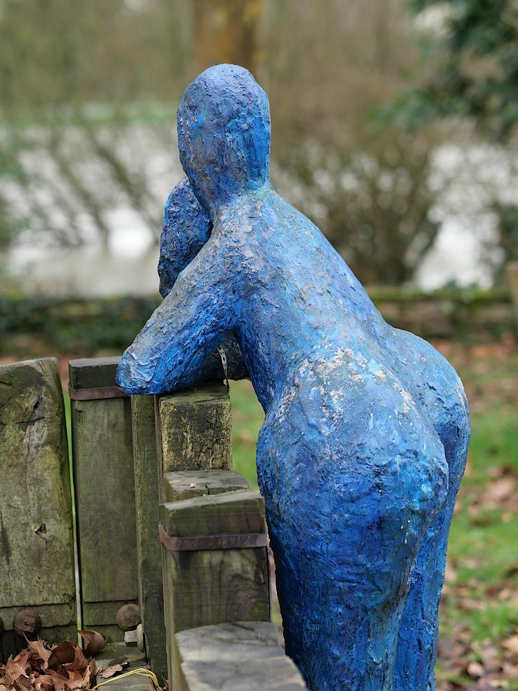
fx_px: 2993
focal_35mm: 150
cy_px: 346
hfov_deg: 9.9
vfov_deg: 13.2
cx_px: 259
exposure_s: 1/400
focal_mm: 75
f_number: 2.5
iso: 200
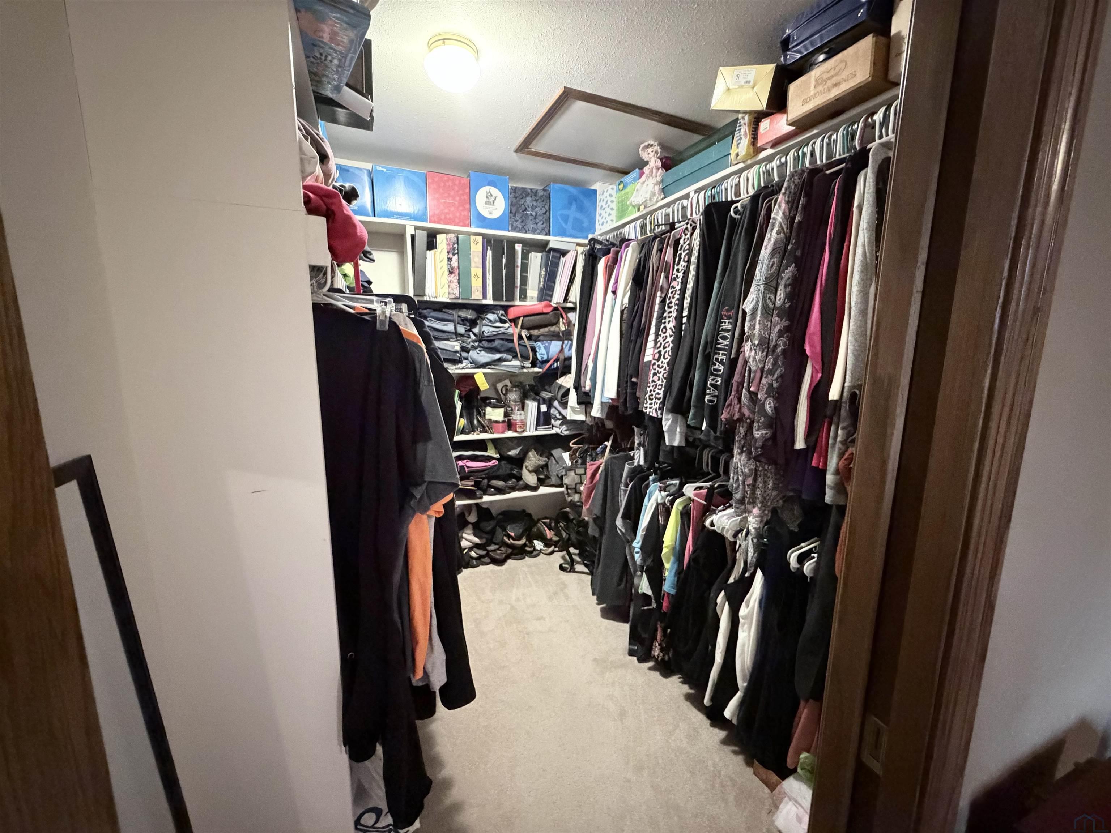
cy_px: 416
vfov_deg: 85.7
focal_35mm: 14
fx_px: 449
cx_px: 556
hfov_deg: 102.1
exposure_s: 1/40
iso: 1250
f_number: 2.2
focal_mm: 2.22
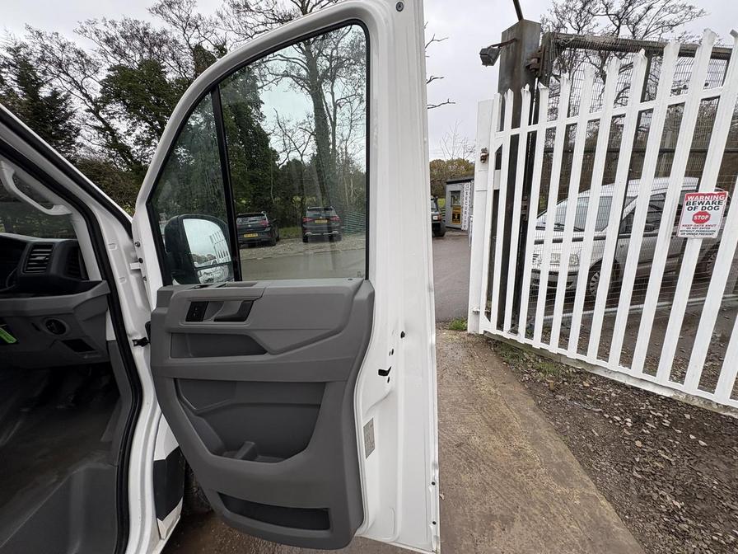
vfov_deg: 85.7
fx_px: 298
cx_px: 369
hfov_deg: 102.1
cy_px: 277
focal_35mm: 14
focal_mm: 2.22
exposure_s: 1/186
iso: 40
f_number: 2.2
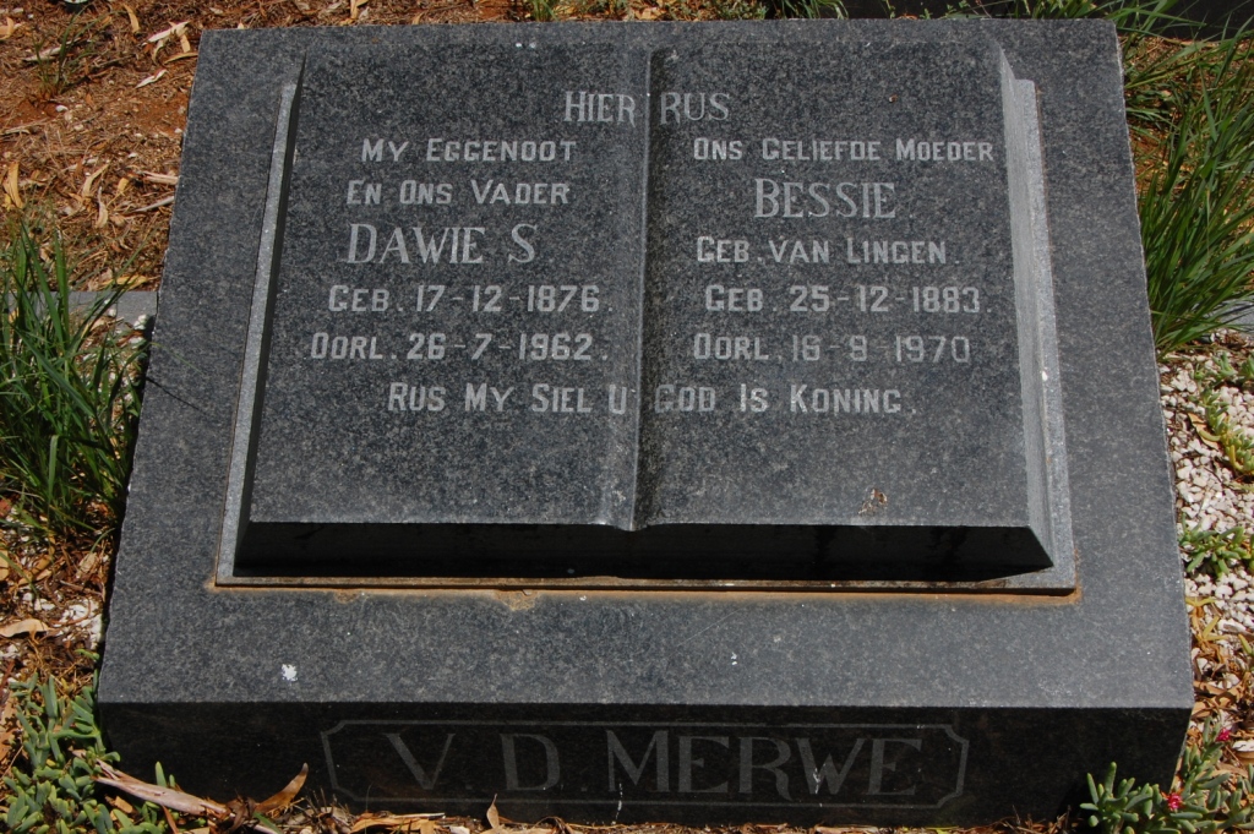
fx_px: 1827
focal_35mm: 52
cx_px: 627
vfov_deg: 25.7
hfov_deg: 37.9
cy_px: 417
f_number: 18
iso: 400
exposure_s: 1/320
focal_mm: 35
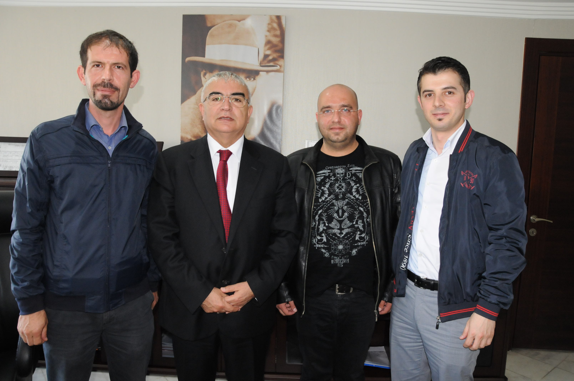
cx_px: 287
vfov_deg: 47.8
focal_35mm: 27
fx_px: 430
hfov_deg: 67.4
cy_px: 190
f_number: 5.6
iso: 1600
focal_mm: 18
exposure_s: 1/60
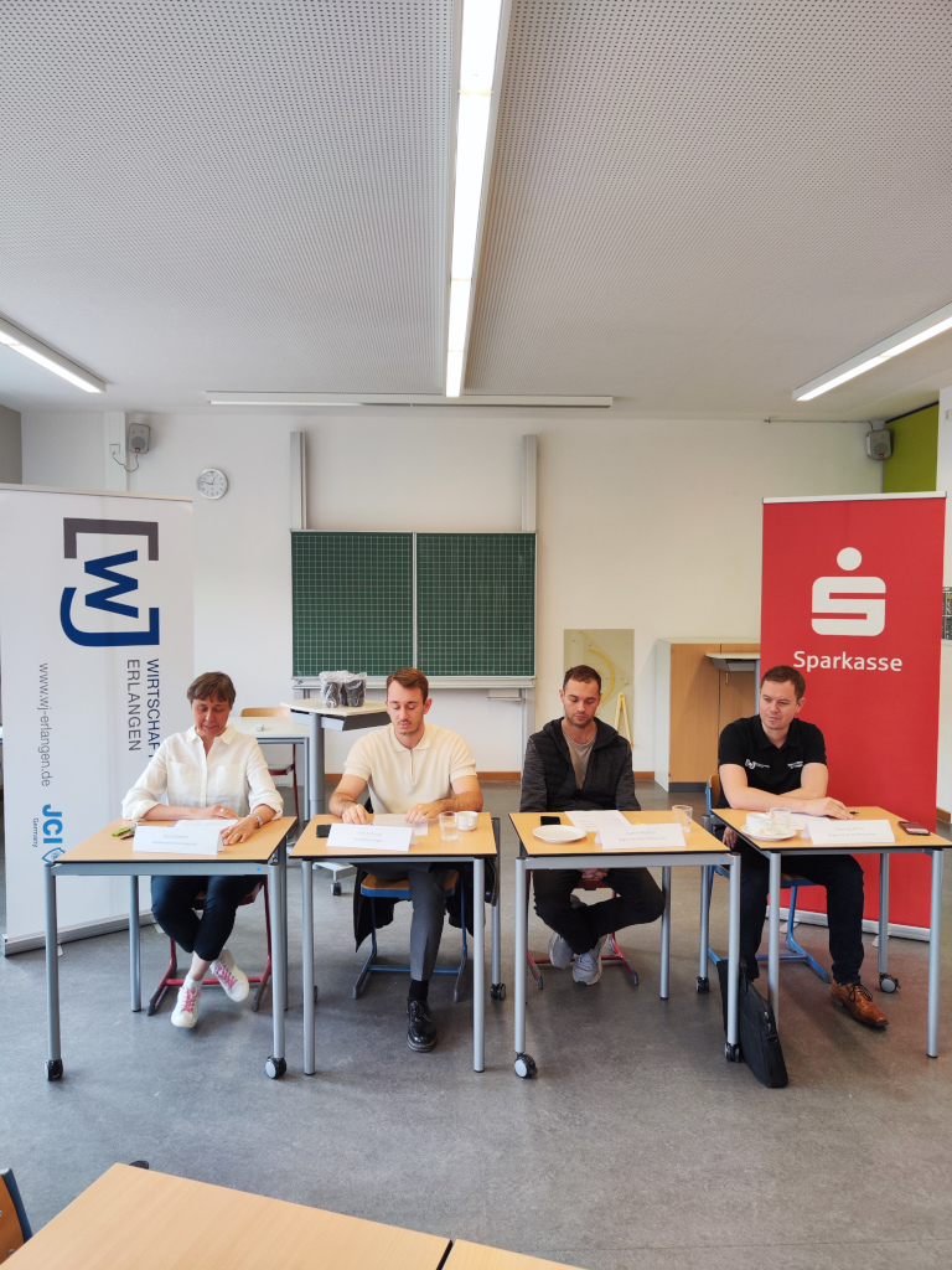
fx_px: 880
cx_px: 476
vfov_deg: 71.6
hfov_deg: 56.8
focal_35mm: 24
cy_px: 635
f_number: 1.88
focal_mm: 5.59
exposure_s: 1/100
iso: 66
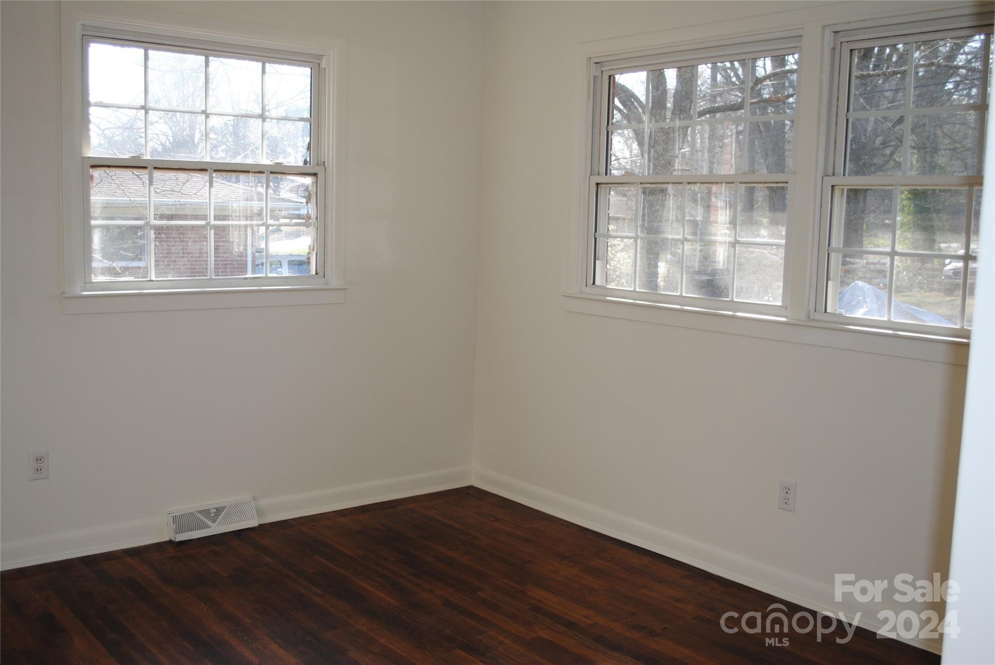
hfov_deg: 53.1
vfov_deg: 37.0
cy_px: 332
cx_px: 498
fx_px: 996
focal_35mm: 36
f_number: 4
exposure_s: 1/125
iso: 160
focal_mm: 24
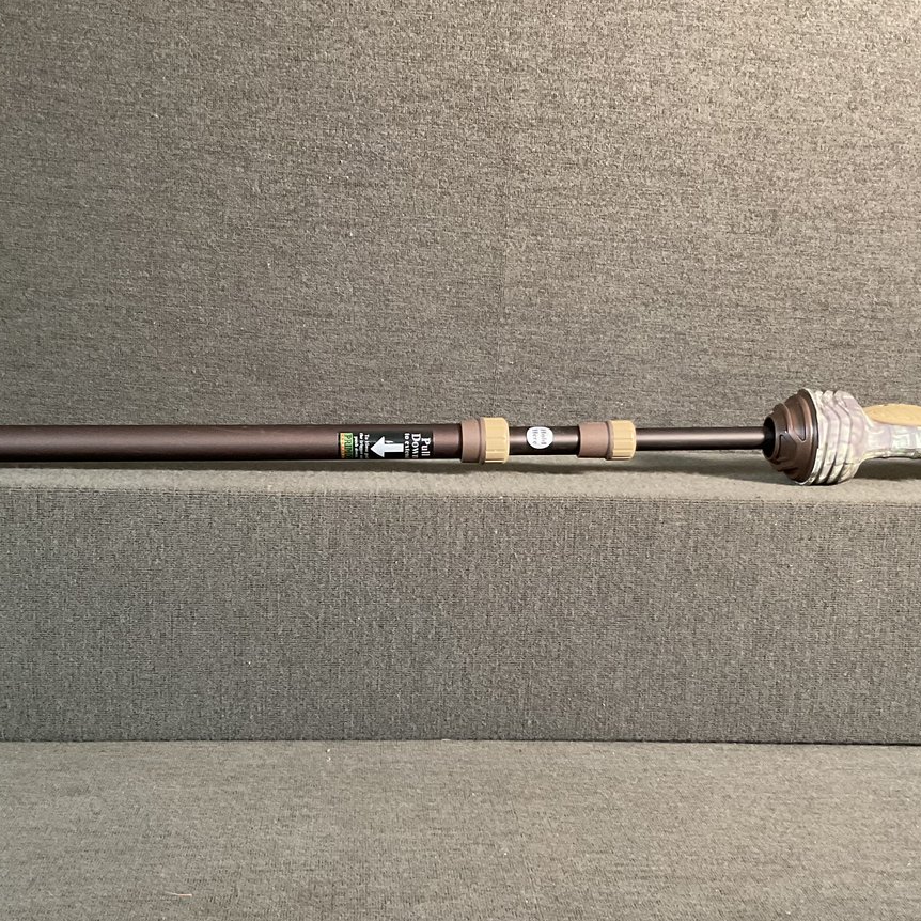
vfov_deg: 37.4
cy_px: 543
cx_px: 475
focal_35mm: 45
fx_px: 1355
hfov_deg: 37.5
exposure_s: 1/60
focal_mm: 3
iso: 250
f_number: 1.8
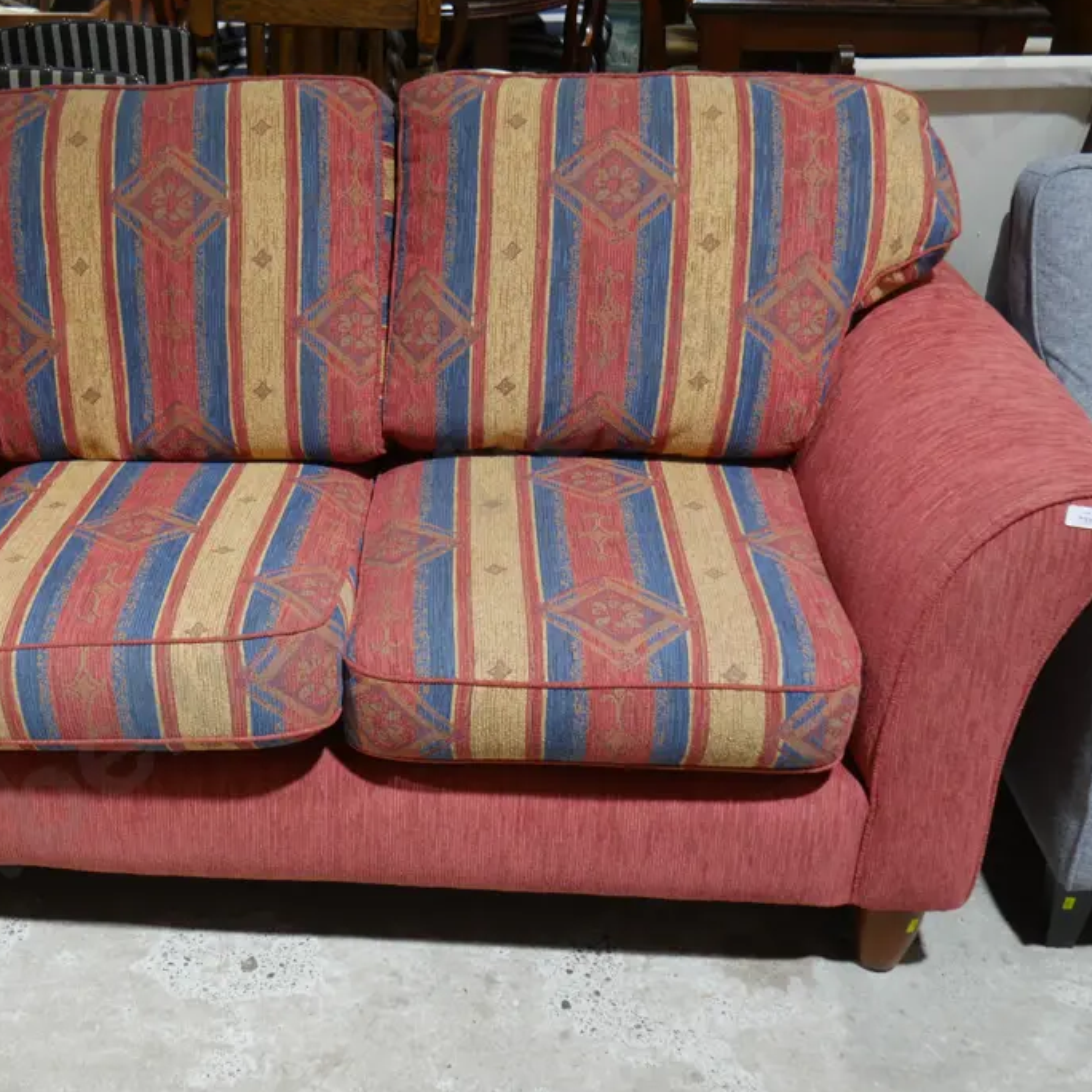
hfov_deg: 37.2
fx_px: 1606
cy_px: 564
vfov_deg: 37.5
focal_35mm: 45
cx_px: 369
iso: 400
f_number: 4
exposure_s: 1/60
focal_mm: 17
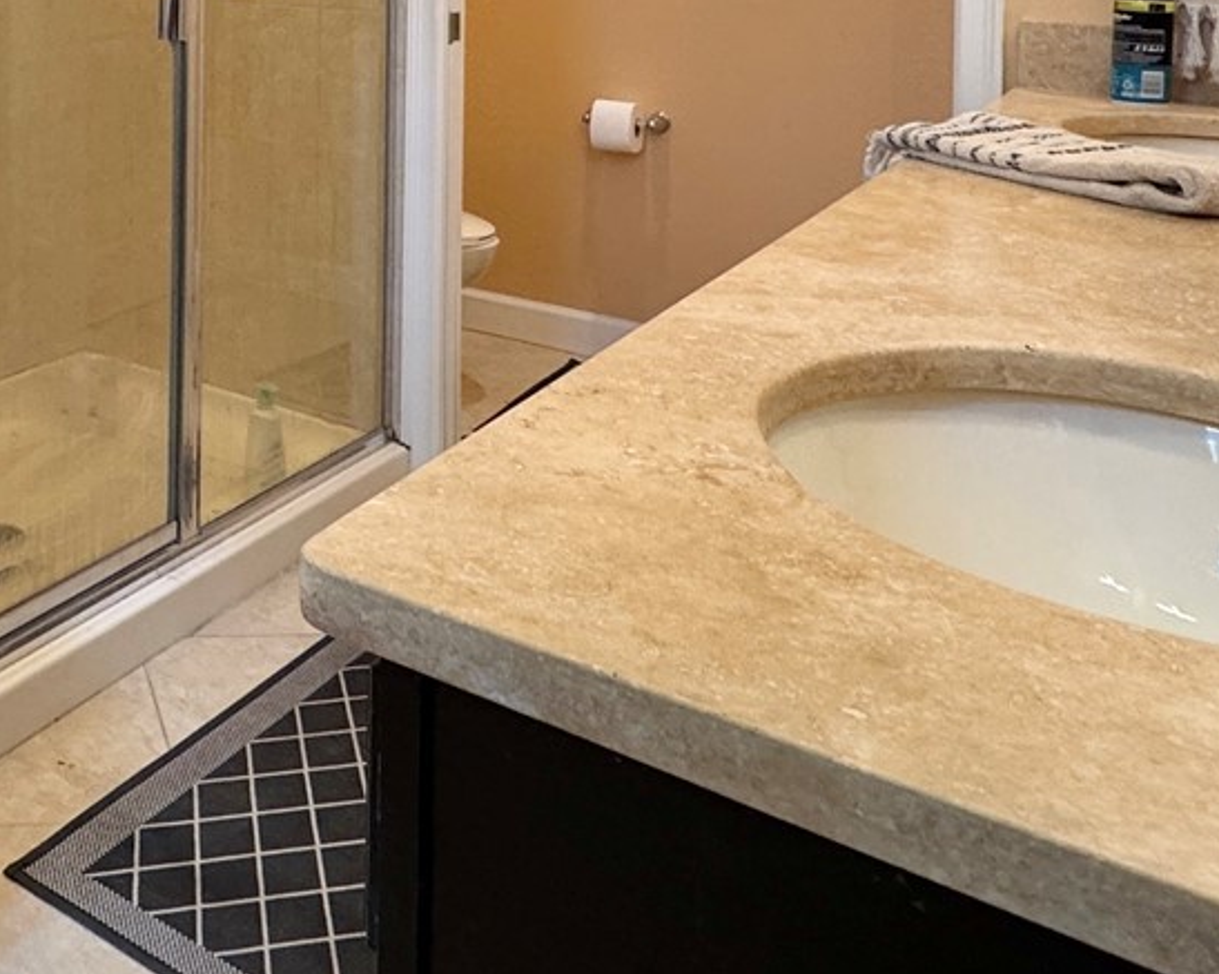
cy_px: -71
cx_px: -38
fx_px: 1442
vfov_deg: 33.1
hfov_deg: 39.6
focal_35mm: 40
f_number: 2.2
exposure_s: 1/60
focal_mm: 2.22
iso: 200
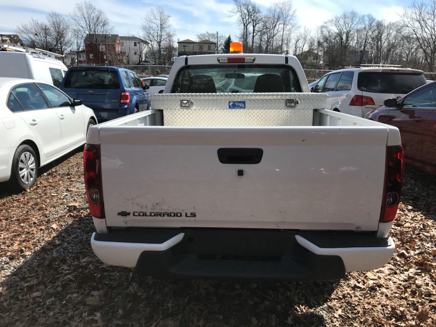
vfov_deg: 49.7
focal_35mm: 28
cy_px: 164
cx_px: 218
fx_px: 353
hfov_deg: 63.4
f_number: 1.8
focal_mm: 3.99
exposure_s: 1/2283
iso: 20
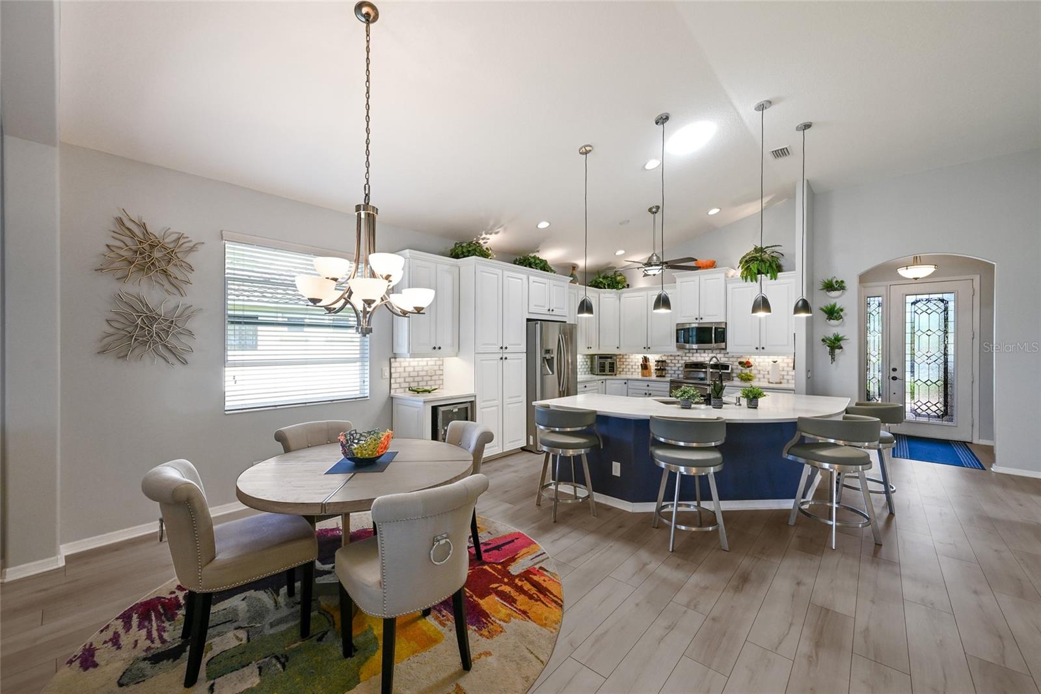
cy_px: 347
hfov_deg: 104.3
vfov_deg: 81.2
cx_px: 520
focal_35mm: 14
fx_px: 405
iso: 800
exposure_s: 1/125
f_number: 8
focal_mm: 14
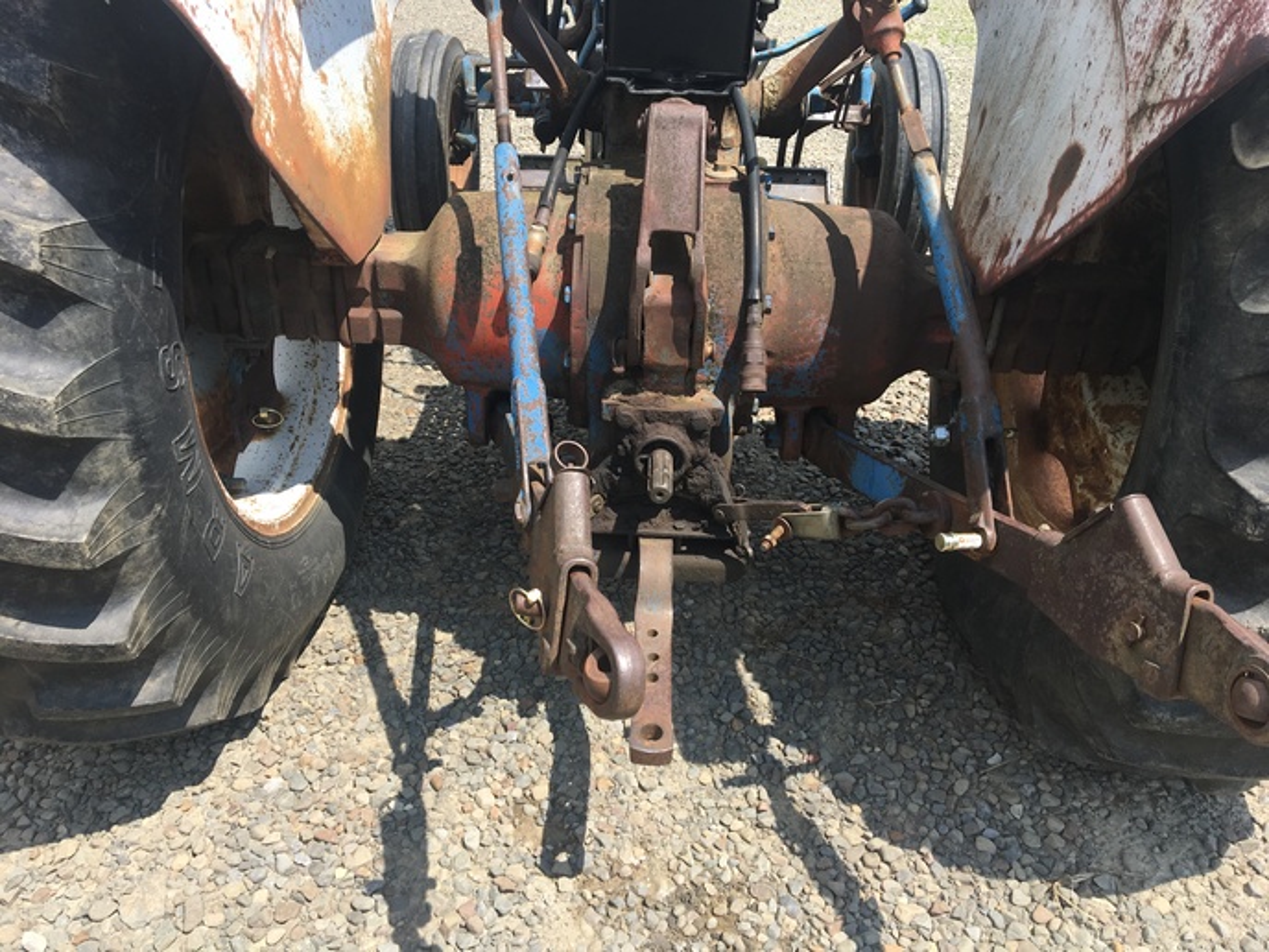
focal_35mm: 29
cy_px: 476
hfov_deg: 61.7
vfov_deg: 48.2
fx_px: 1063
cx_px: 634
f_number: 2.2
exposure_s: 1/827
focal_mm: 4.15
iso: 25
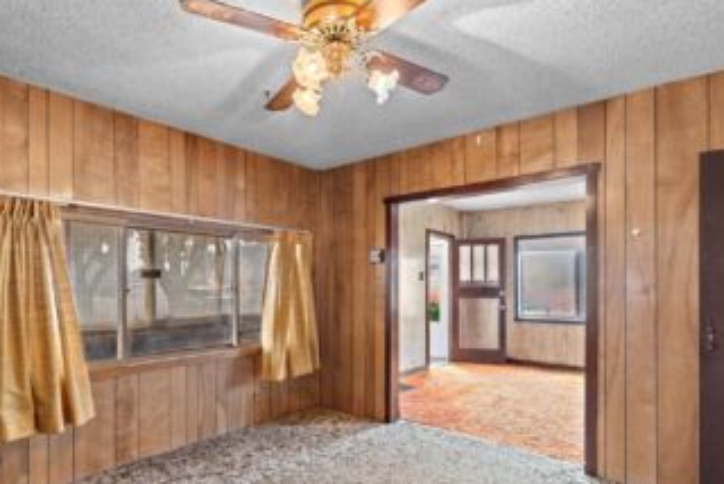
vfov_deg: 61.4
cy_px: 295
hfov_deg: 83.5
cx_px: 314
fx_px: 403
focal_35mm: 20
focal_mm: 16
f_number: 8
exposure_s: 1.6
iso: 200
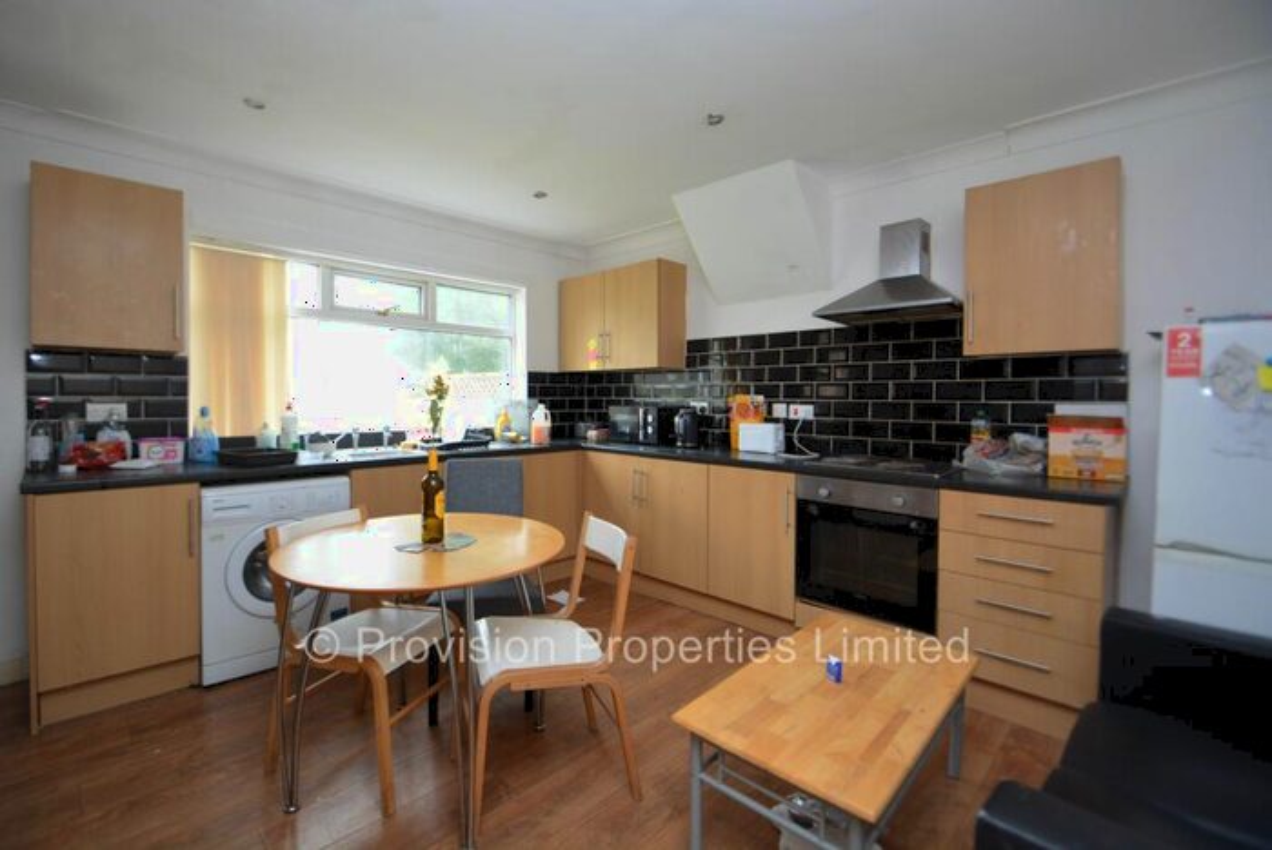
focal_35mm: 15
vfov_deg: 77.4
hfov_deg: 100.3
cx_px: 636
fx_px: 530
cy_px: 425
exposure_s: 1/60
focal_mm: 10
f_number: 4
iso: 560
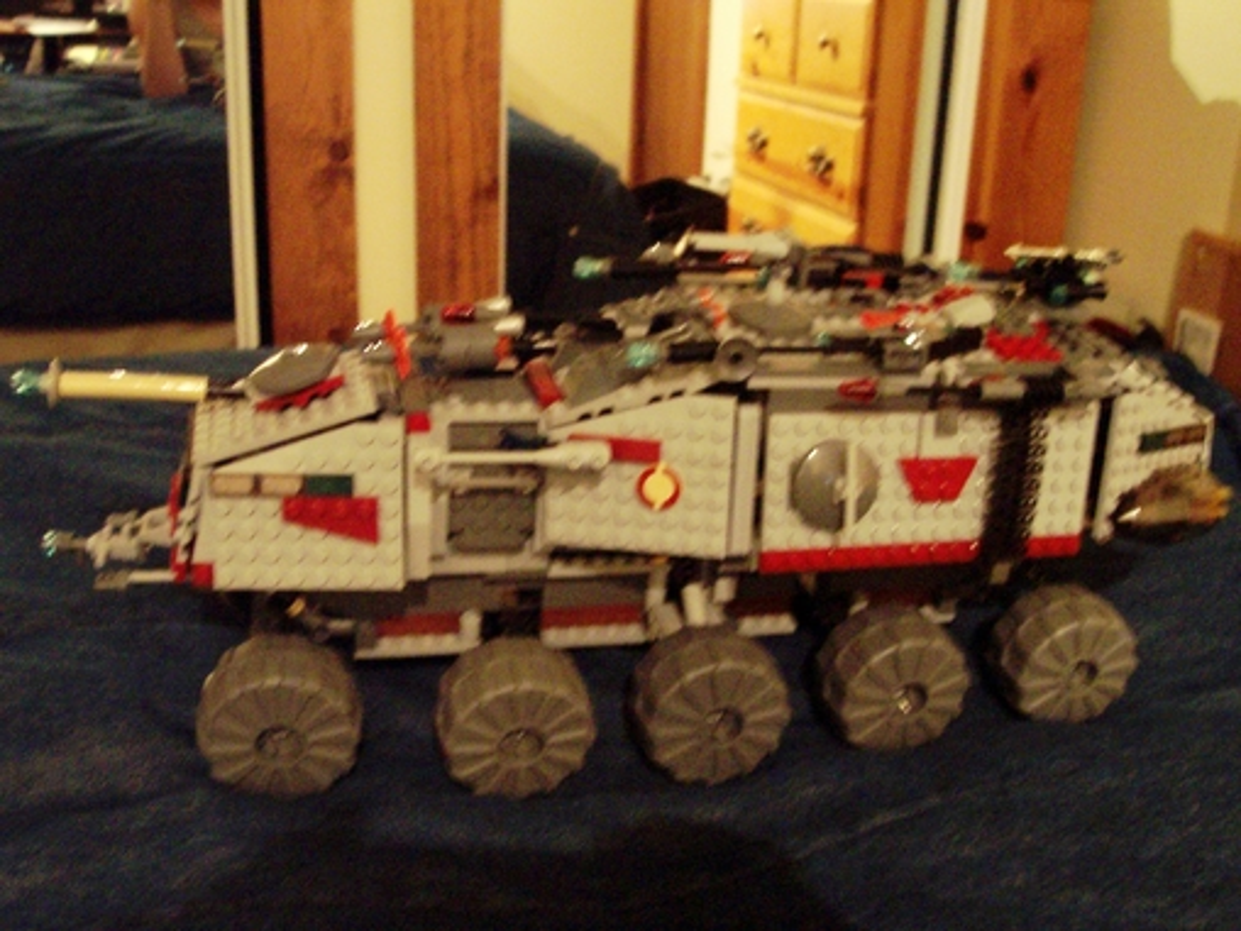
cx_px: 620
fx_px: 1326
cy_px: 466
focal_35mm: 37
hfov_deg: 50.1
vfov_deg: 38.7
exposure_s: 1/8
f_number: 2.8
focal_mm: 5.6
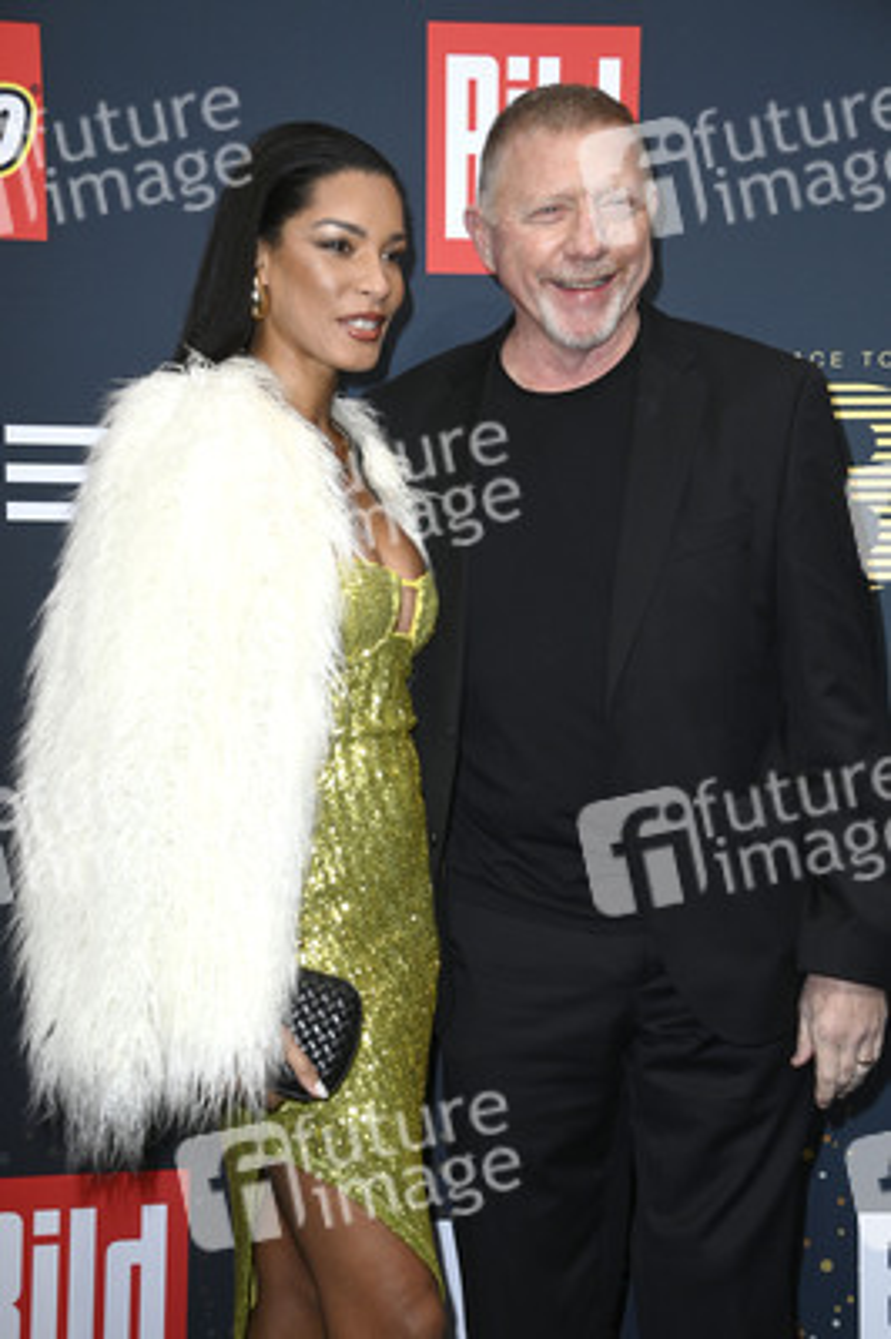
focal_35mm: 62
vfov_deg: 32.4
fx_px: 2306
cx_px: 446
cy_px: 670
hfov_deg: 21.9
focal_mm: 62
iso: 320
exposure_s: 1/250
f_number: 5.6
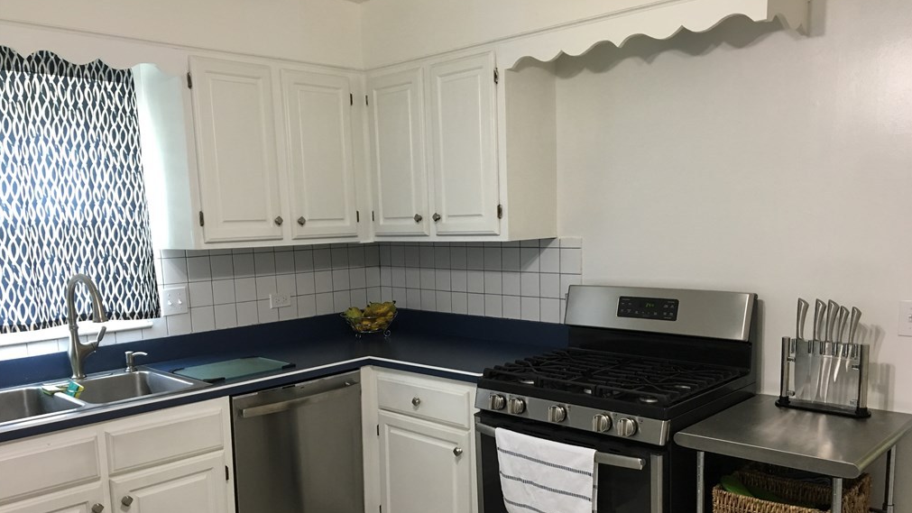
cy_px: 336
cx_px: 456
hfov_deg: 61.0
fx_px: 774
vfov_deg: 36.4
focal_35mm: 32
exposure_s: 1/30
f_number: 2.2
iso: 100
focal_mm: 4.15
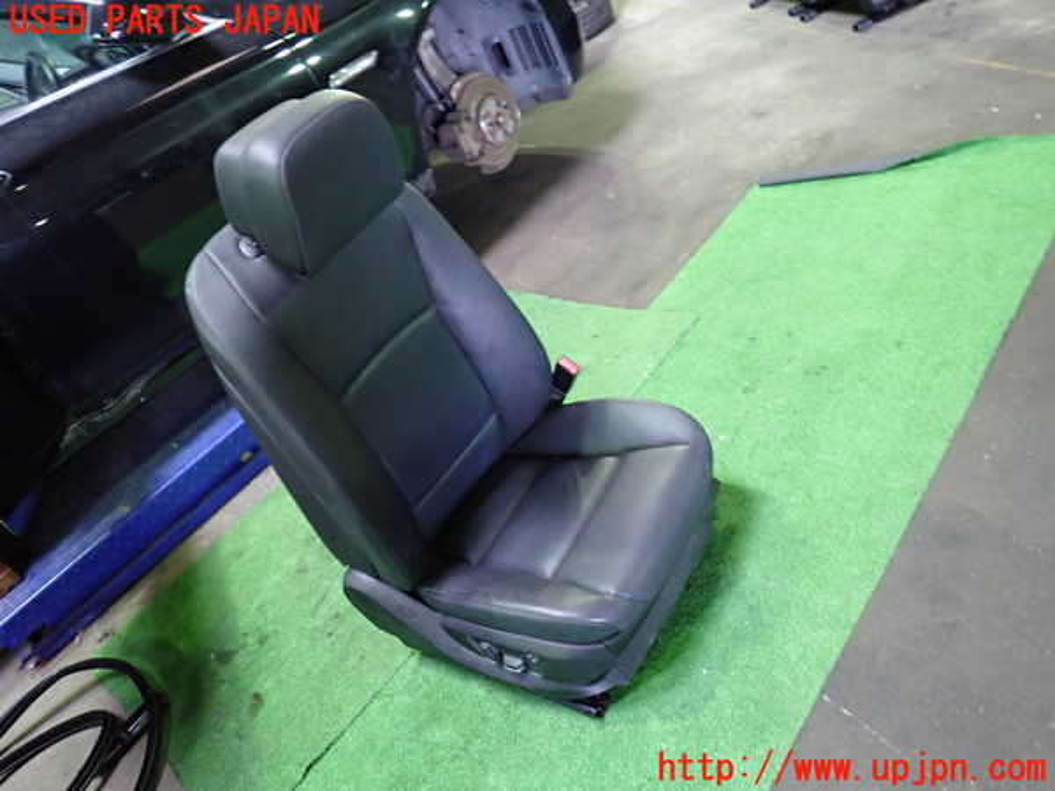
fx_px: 762
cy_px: 396
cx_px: 528
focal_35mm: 25
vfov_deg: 54.9
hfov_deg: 69.4
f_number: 2
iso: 500
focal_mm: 4.5
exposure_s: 1/30
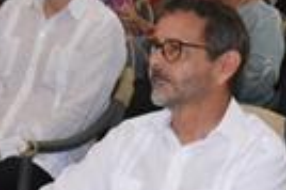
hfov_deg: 10.1
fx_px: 1619
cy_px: 190
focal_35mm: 204
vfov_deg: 6.7
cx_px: 154
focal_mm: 38
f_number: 8
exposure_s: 1/160
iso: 5000
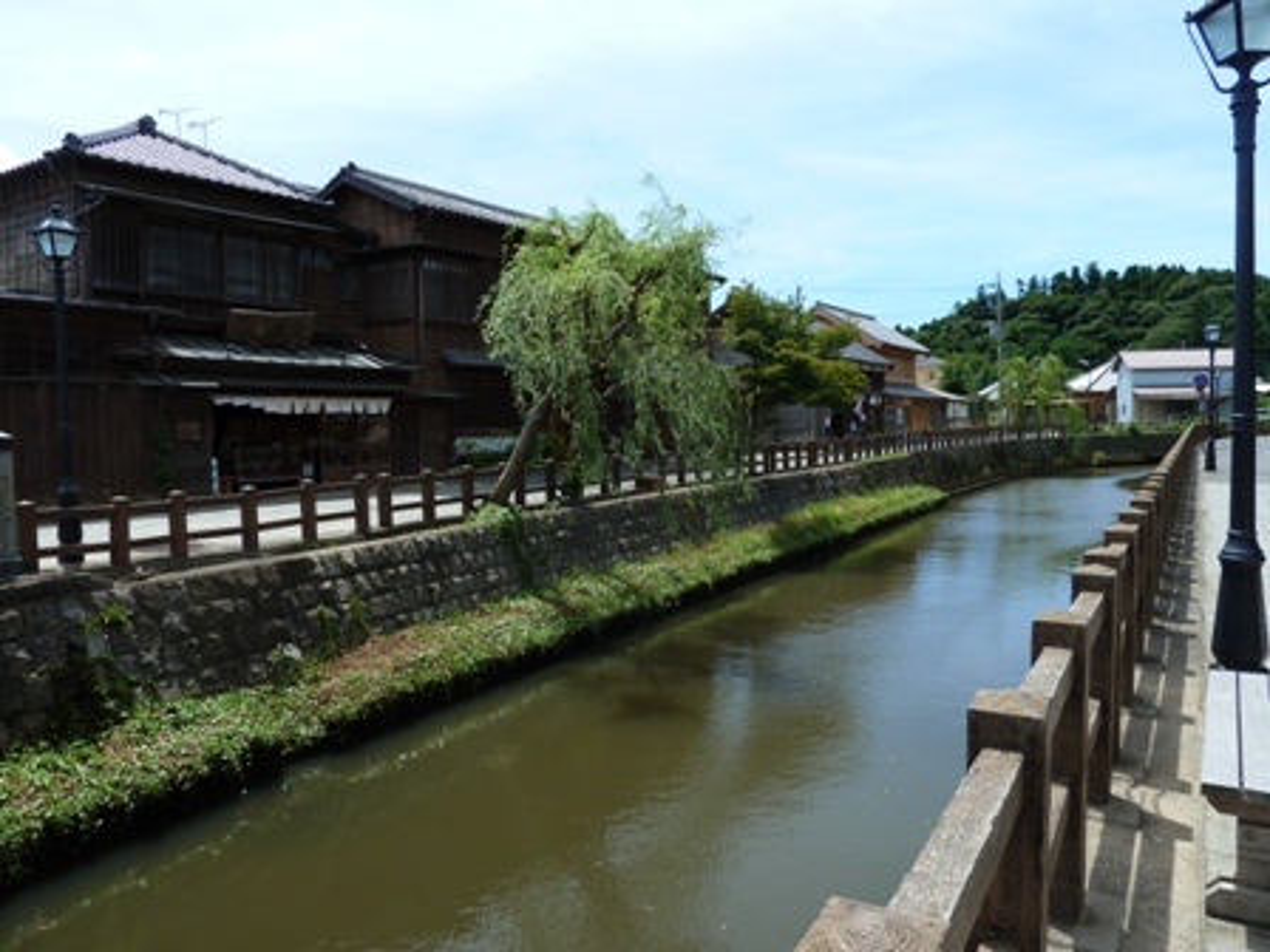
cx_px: 635
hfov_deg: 69.4
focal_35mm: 25
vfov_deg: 54.9
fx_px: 917
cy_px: 476
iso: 80
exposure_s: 1/400
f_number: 4
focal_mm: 4.1
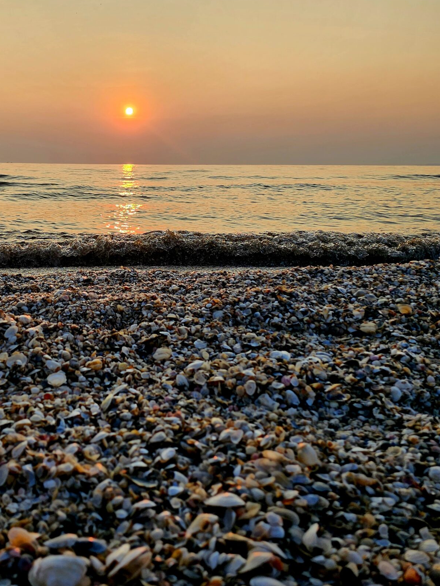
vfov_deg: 50.0
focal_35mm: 37
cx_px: 110
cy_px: 254
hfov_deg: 37.7
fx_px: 627
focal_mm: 6.3
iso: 10
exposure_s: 1/400
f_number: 1.7
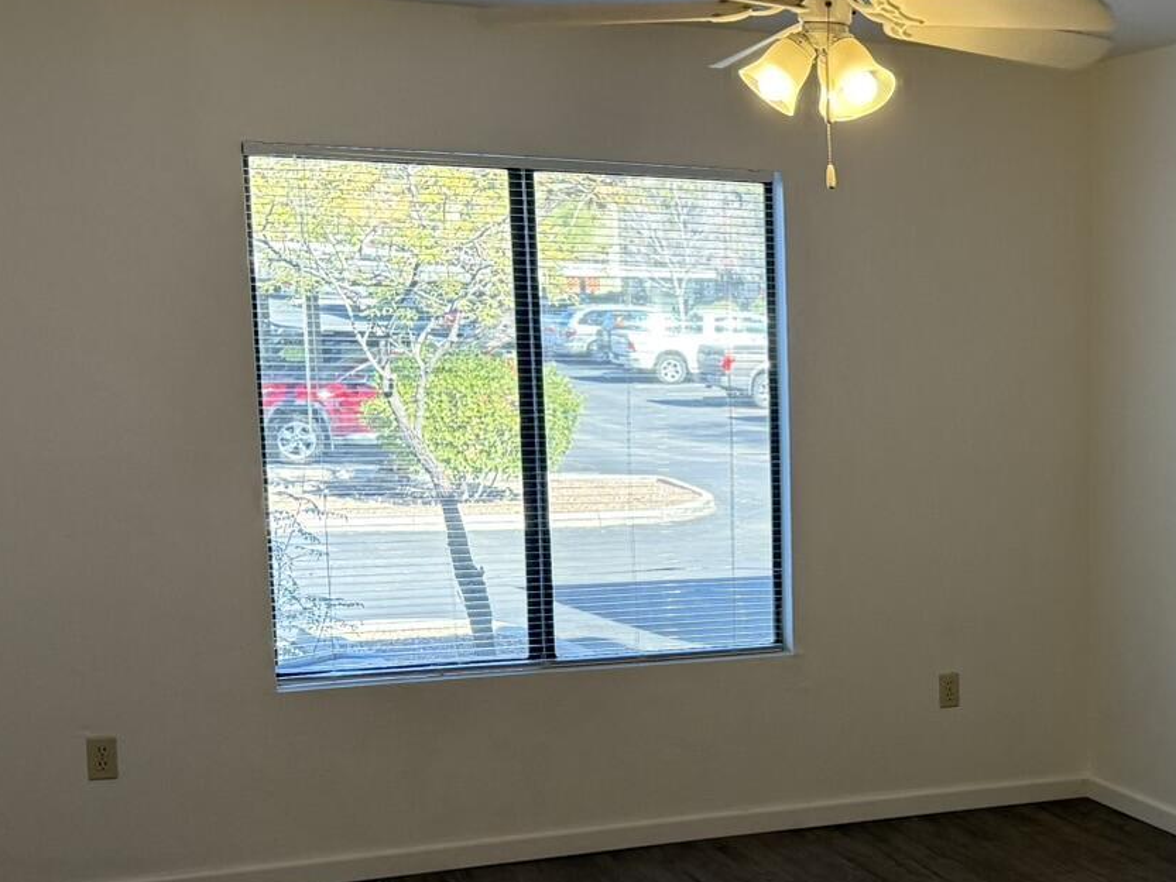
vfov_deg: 24.5
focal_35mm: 59
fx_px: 2005
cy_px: 666
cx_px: 1121
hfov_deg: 30.8
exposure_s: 1/217
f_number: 1.78
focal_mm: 6.76
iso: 200
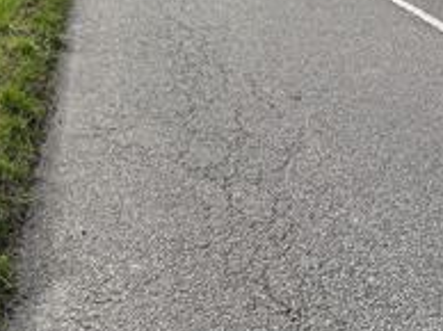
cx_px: -5
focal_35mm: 62
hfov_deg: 29.1
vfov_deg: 22.9
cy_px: 26
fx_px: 792
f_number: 1.78
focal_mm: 6.76
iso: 100
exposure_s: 1/1689
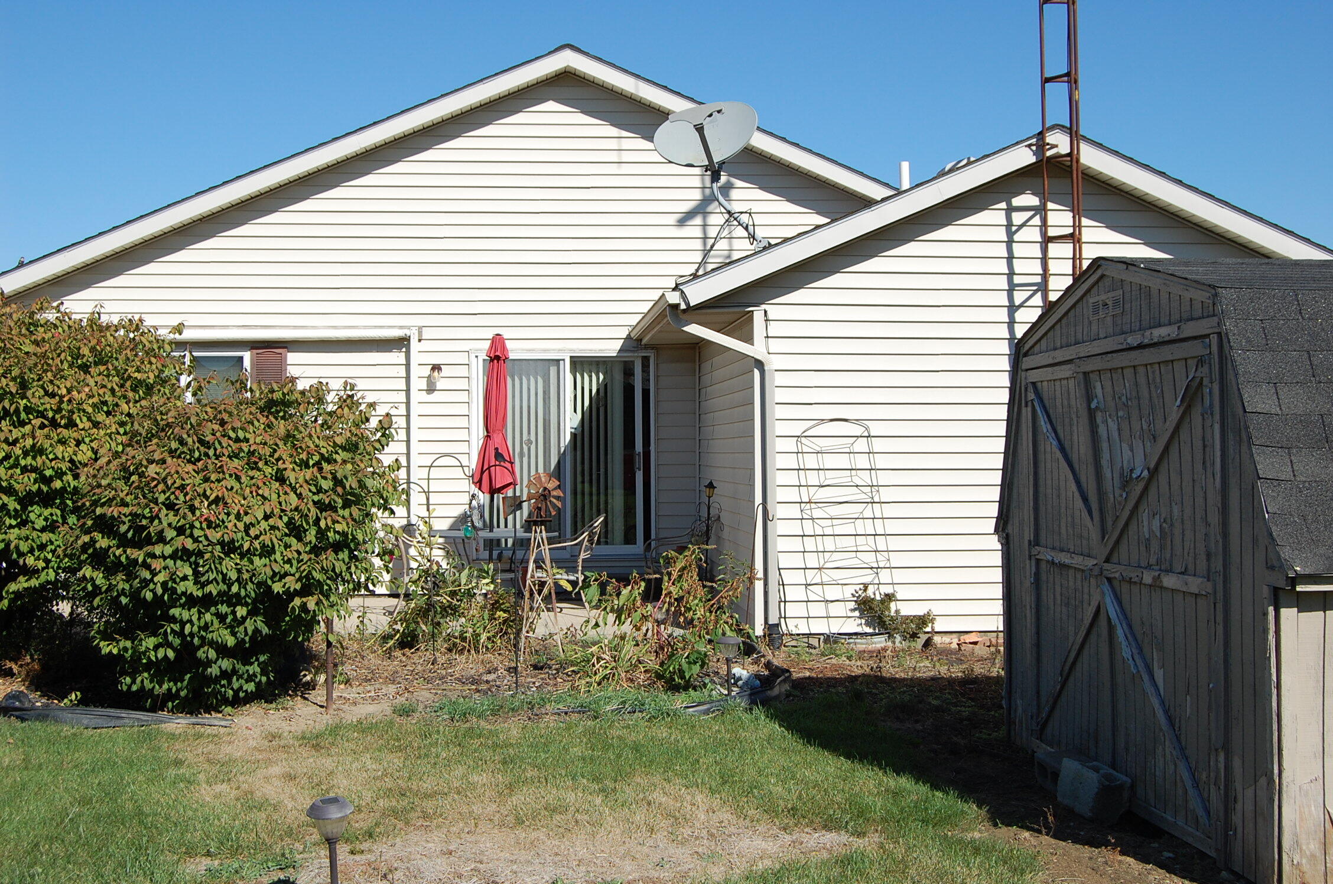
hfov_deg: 46.5
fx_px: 1553
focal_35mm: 42
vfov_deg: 31.8
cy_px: 442
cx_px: 666
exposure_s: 1/500
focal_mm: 28
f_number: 11
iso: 200
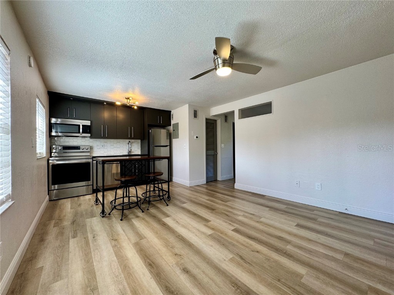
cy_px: 148
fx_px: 159
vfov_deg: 85.7
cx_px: 197
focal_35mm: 14
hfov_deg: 102.1
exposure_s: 1/120
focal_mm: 2.22
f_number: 2.2
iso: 100
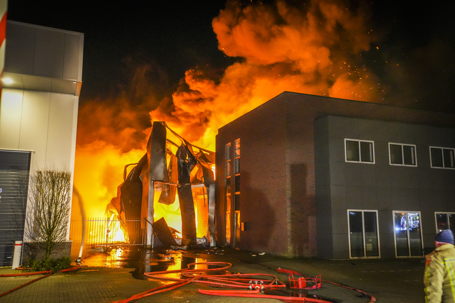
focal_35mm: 35
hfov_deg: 54.4
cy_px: 152
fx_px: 442
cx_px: 228
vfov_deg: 37.9
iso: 6400
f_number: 3.2
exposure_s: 1/30
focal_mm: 35
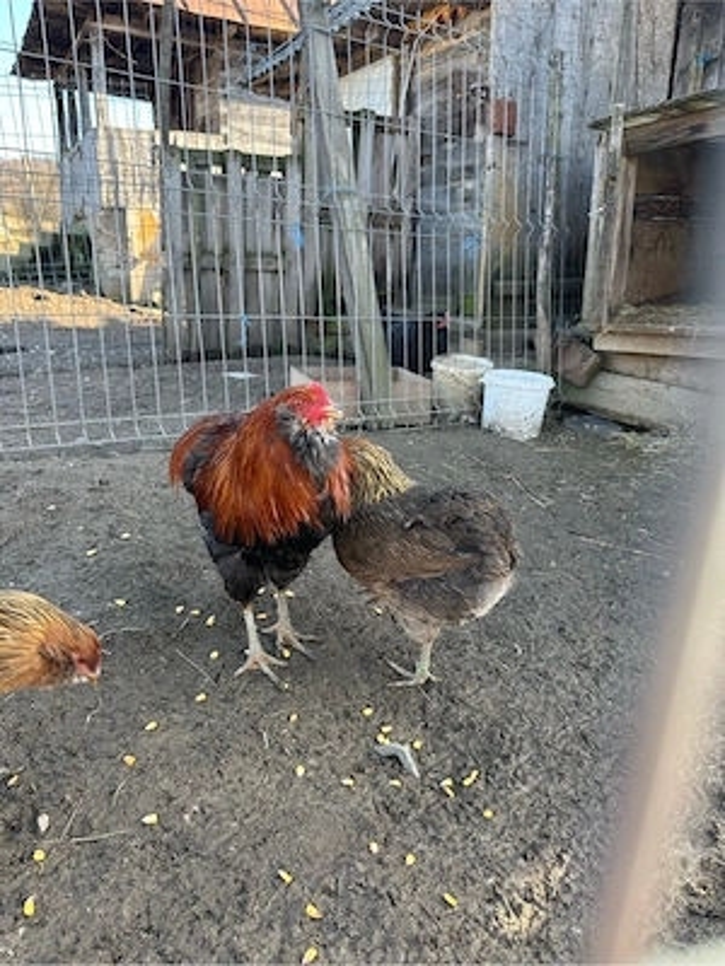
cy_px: 483
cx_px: 362
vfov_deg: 71.6
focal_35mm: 24
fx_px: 670
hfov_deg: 56.8
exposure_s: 1/237
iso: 80
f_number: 1.78
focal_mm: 6.86
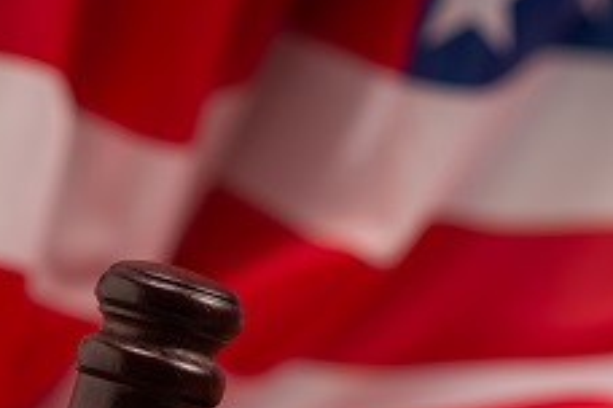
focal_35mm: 186
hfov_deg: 11.0
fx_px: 3167
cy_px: 307
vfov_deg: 7.4
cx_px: 438
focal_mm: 85
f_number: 2.8
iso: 100
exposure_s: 1/160
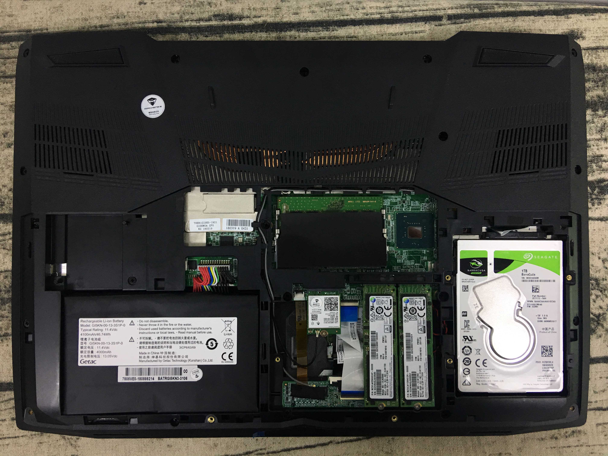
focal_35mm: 29
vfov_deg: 48.2
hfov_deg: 61.7
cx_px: 304
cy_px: 228
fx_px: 509
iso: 40
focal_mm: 4.15
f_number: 2.2
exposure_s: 1/33
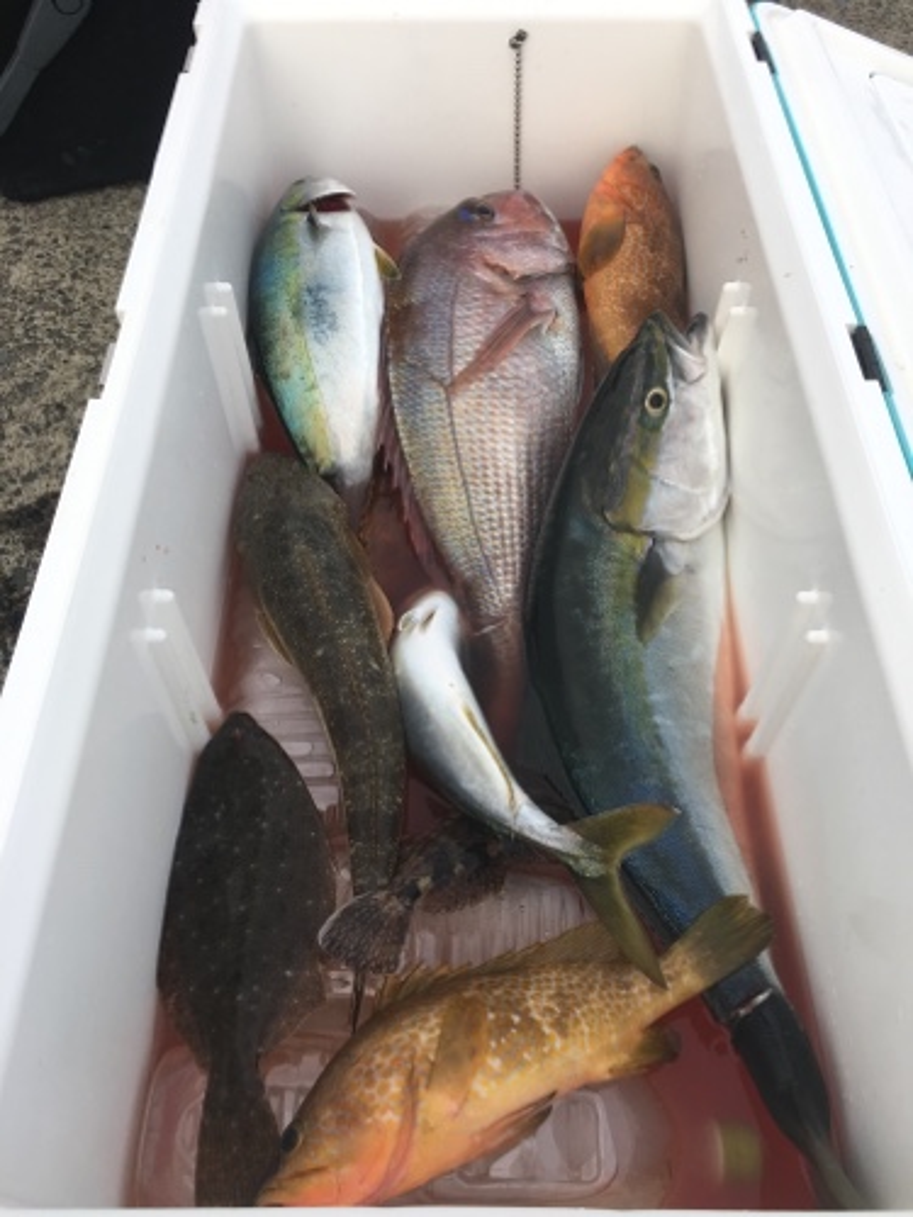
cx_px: 456
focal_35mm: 29
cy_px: 608
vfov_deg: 61.7
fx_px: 1020
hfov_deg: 48.2
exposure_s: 1/390
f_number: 2.2
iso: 25
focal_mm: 4.15
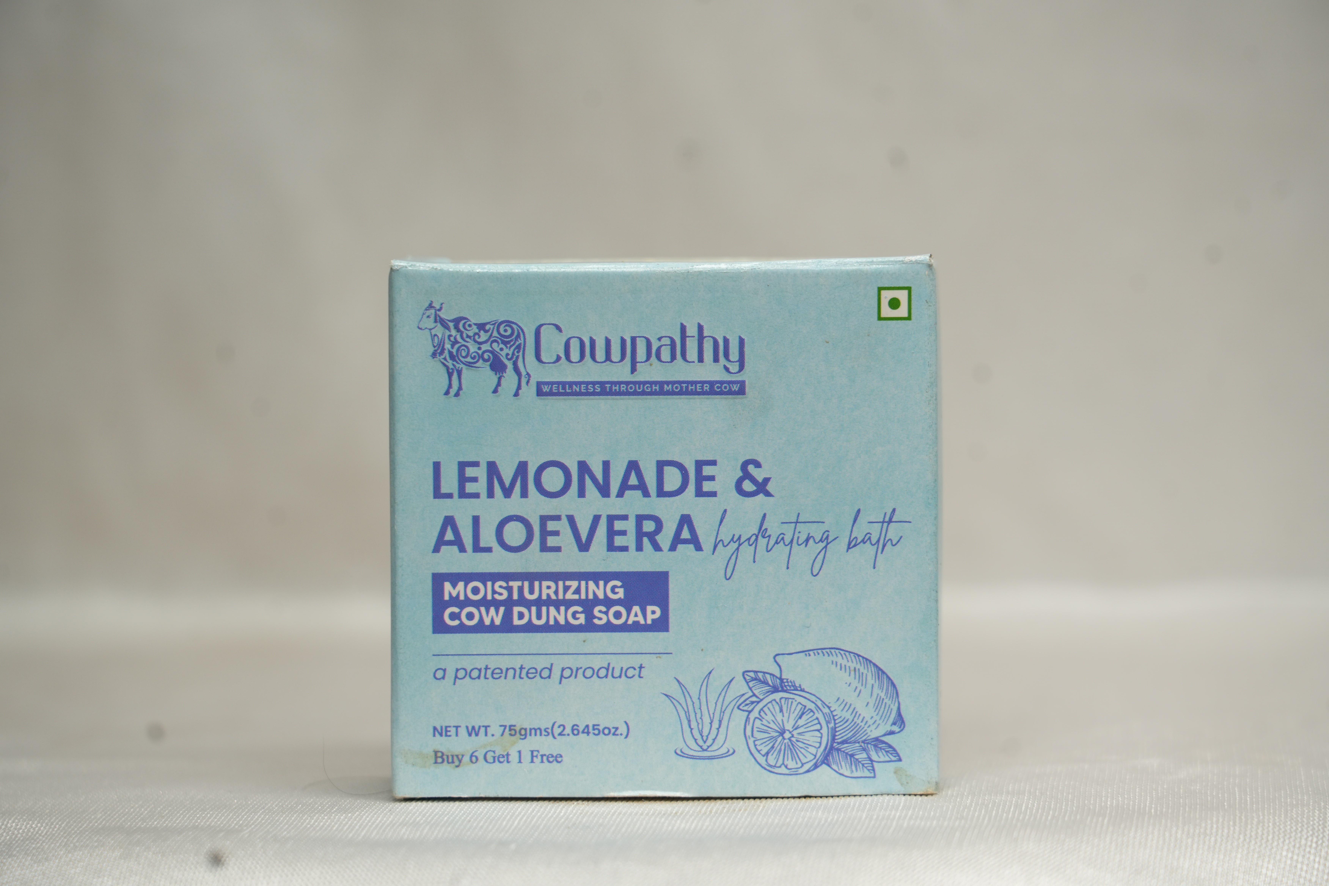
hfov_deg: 19.5
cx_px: 664
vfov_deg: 13.0
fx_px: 3876
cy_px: 443
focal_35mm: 105
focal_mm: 105
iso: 250
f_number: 5.6
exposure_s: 1/60
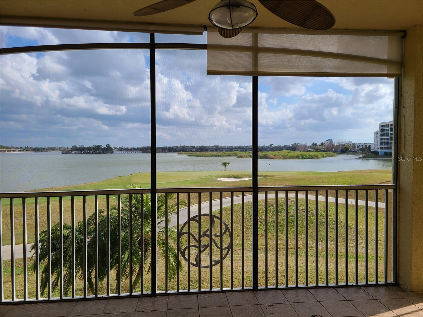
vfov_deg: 53.1
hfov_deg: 67.3
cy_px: 158
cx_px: 212
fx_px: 318
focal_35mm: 26
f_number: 1.8
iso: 40
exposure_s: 1/2054
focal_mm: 5.4
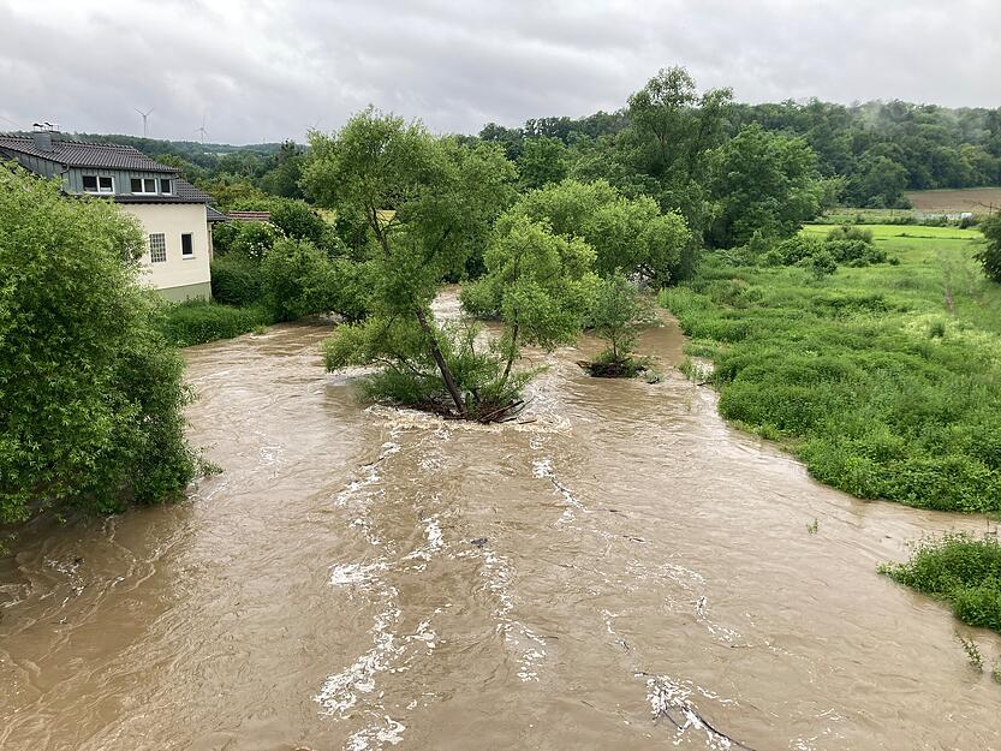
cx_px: 500
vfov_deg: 49.8
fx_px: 810
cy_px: 376
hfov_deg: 63.4
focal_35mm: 28
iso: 20
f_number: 1.8
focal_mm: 3.99
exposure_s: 1/252
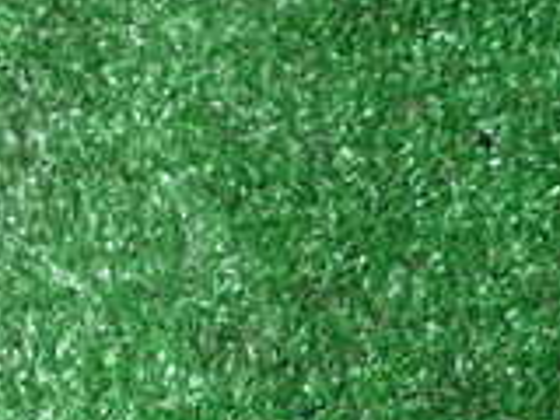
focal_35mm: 94
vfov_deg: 14.3
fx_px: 1521
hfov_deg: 20.7
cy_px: 693
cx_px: 150
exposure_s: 1/30
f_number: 5.6
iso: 200
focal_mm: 4.5
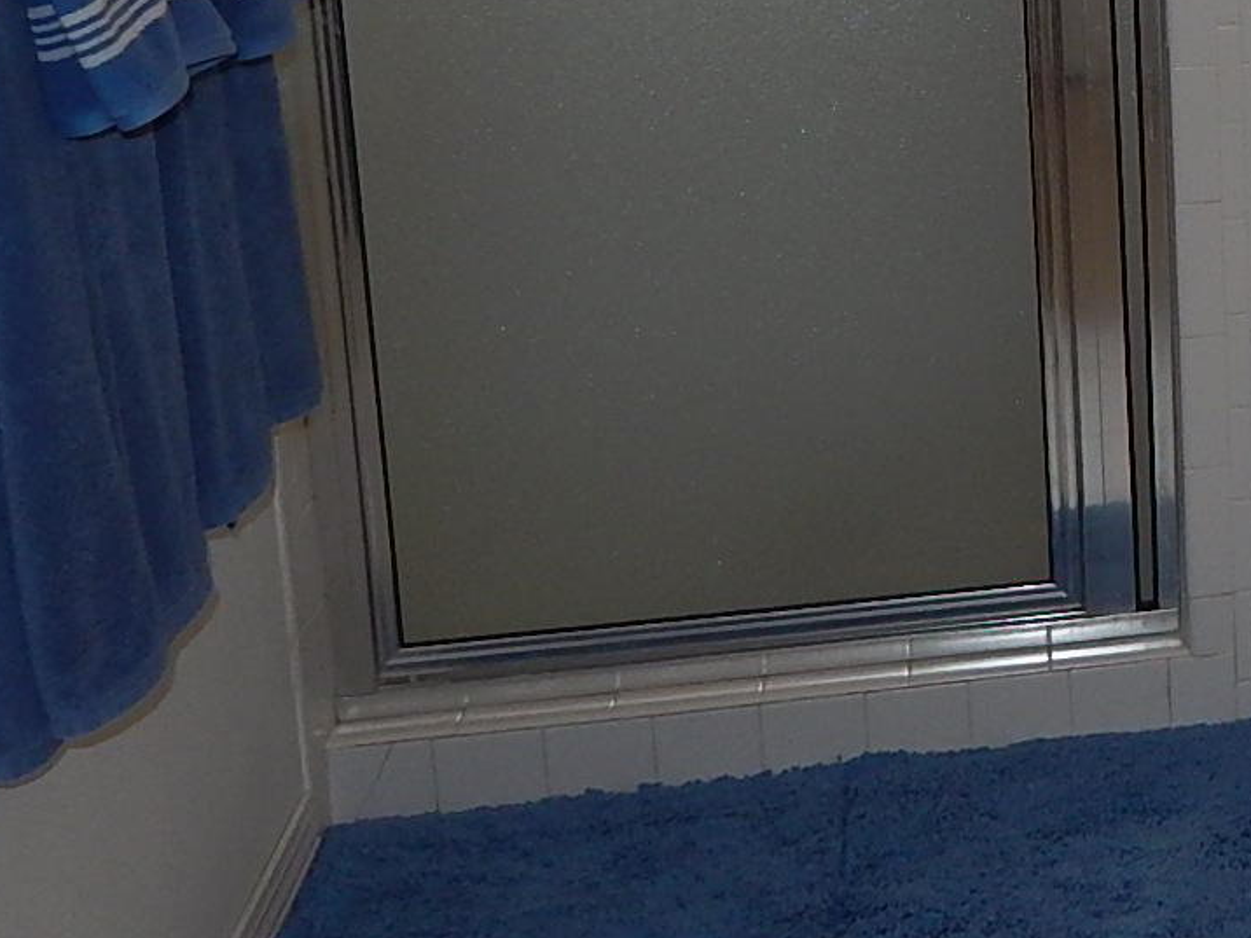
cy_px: -17
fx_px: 2638
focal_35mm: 73
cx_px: 1655
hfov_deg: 23.4
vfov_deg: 19.5
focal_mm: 4
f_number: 3
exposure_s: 1/200
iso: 125
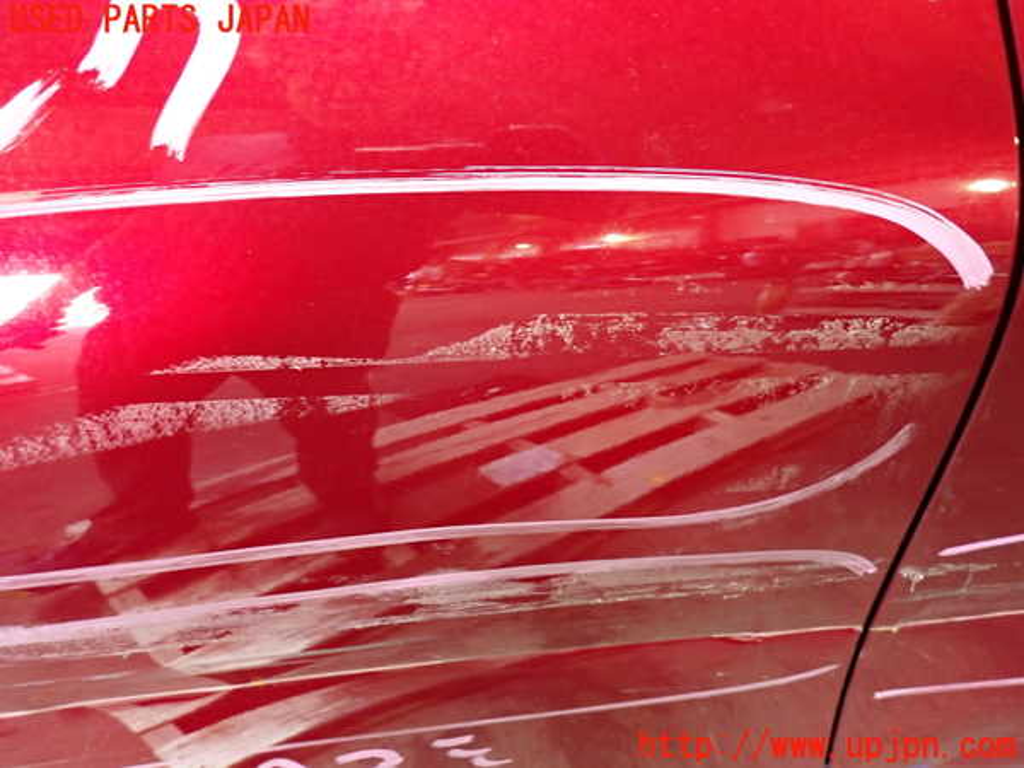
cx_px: 512
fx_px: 740
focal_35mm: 25
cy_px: 384
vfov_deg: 54.9
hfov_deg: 69.4
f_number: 2
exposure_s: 1/30
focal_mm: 4.5
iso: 640
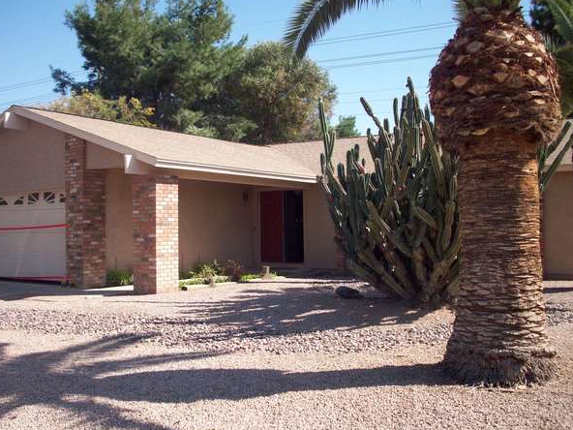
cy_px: 222
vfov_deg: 36.0
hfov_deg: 46.8
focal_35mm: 40
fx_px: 662
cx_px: 272
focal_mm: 6.2
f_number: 5.6
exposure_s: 1/222
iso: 80
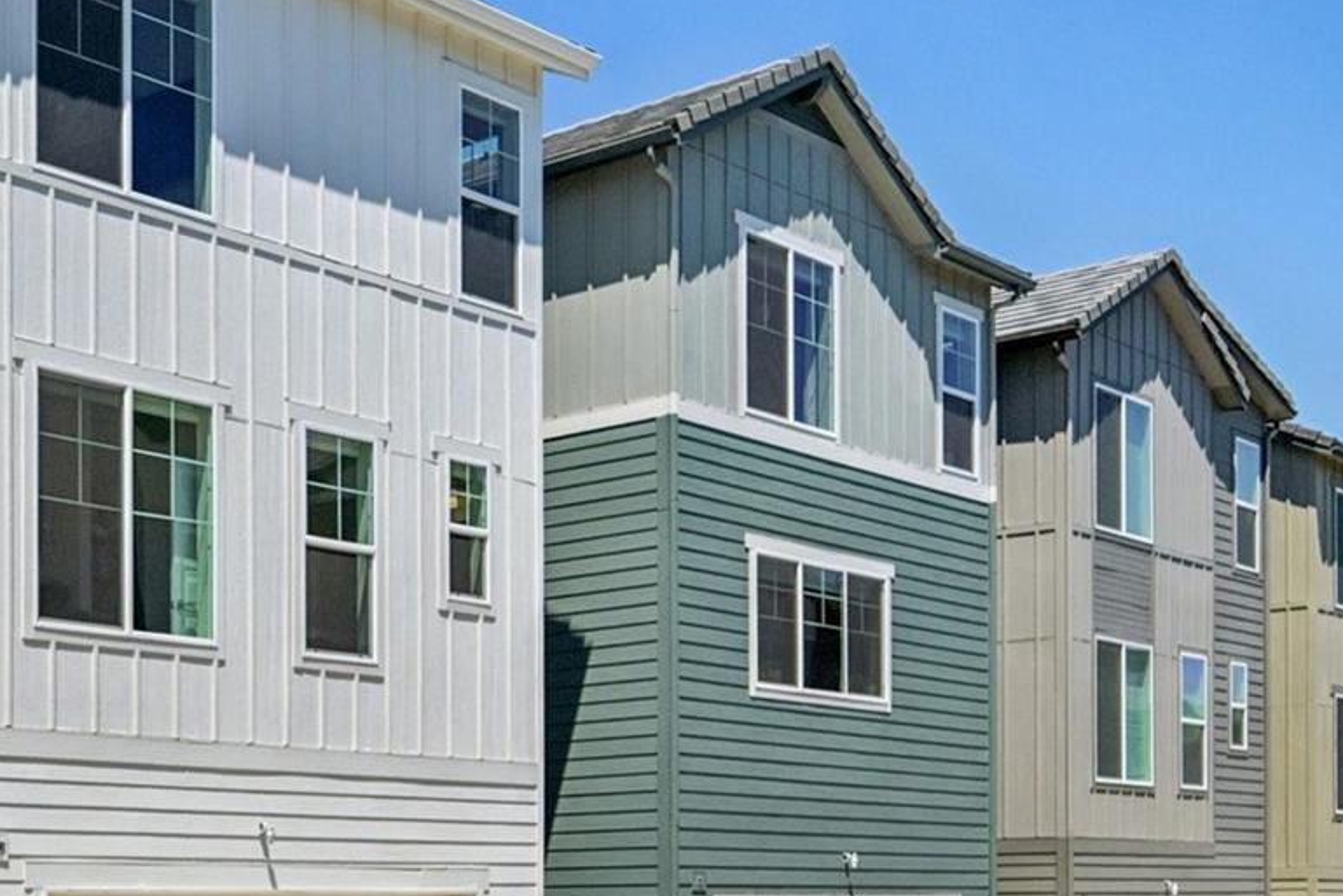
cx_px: 82
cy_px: 552
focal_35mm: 53
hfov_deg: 34.9
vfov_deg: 25.4
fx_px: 1979
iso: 400
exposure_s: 1/4000
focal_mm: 25.5
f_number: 6.3
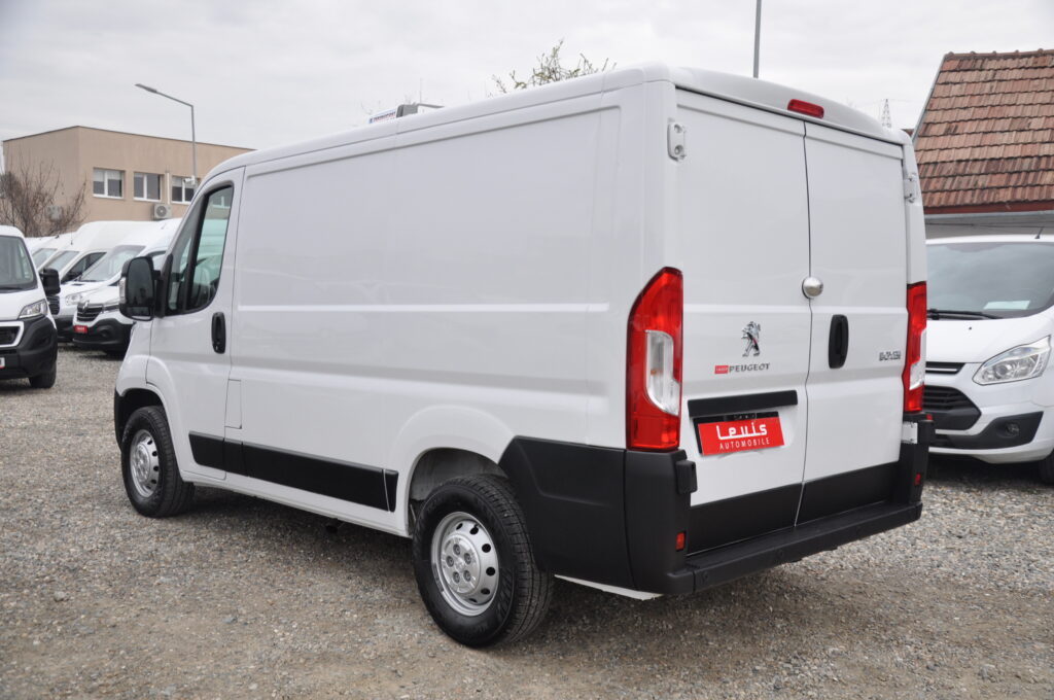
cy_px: 350
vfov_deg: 39.9
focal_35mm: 33
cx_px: 527
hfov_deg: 57.3
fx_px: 965
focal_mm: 22
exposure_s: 1/100
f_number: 5
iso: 400
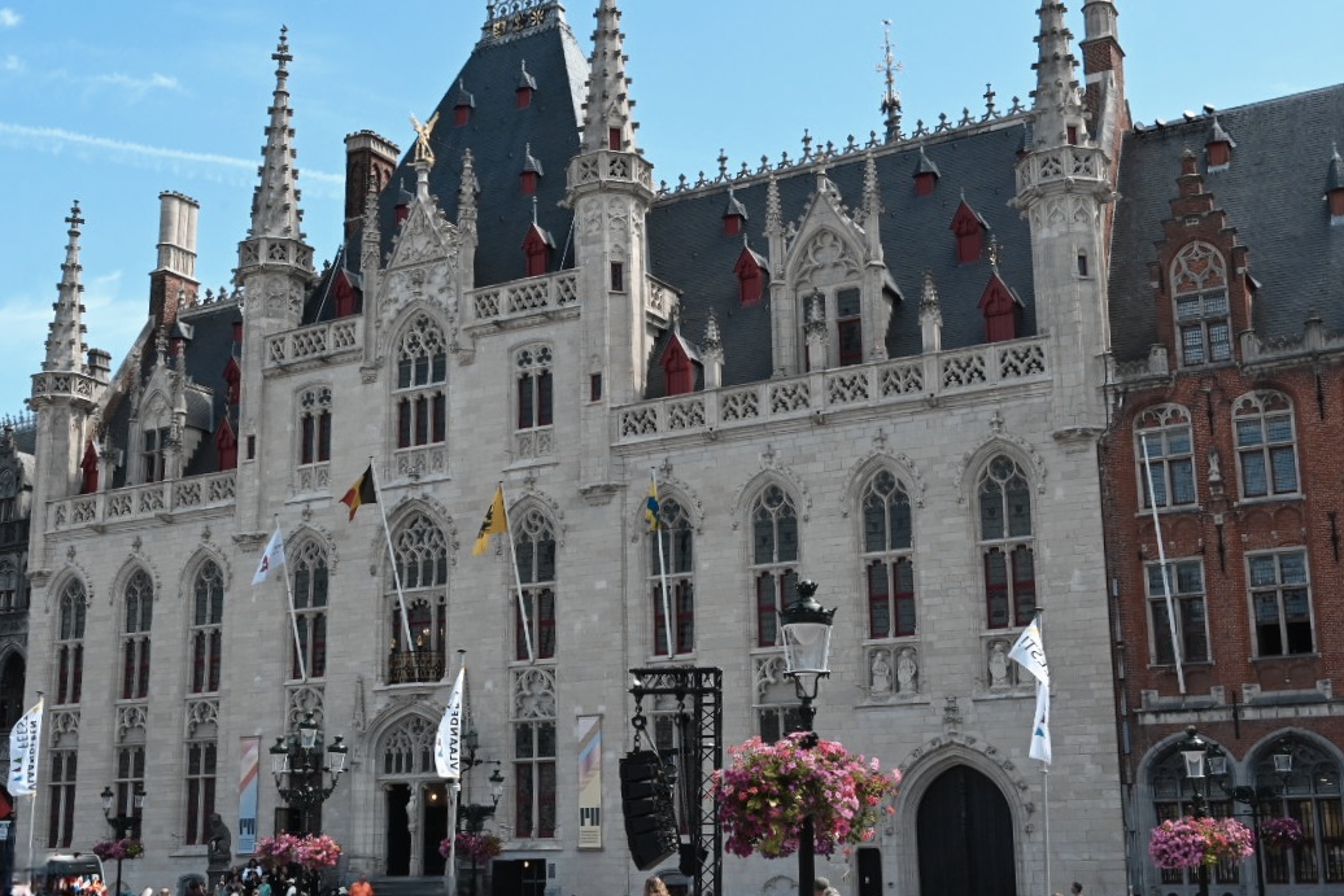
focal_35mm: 43
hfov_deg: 45.5
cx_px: 570
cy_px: 502
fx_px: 1595
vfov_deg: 31.4
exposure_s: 1/833
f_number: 14
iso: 1600
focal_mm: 29.5
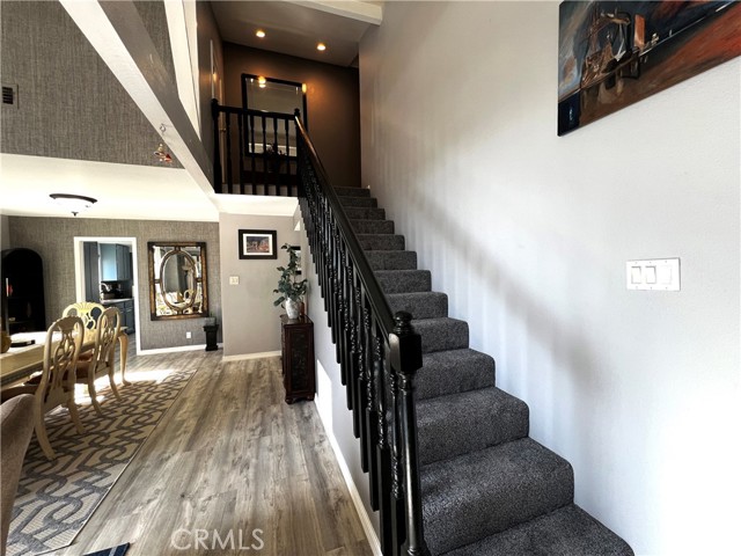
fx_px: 278
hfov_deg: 106.2
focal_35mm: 13
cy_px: 278
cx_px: 370
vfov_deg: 89.9
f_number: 1.8
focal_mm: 1.57
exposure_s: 1/99
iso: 125
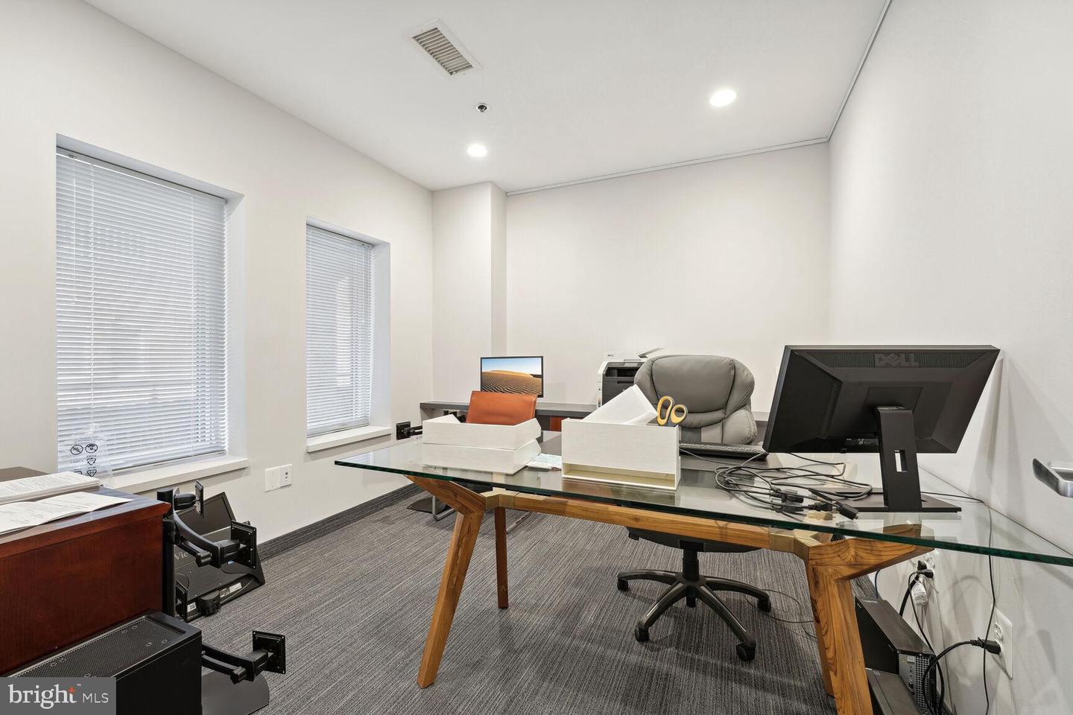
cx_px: 536
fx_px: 417
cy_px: 358
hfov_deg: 104.3
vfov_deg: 81.2
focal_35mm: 14
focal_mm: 14
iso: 500
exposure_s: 1/4
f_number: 8
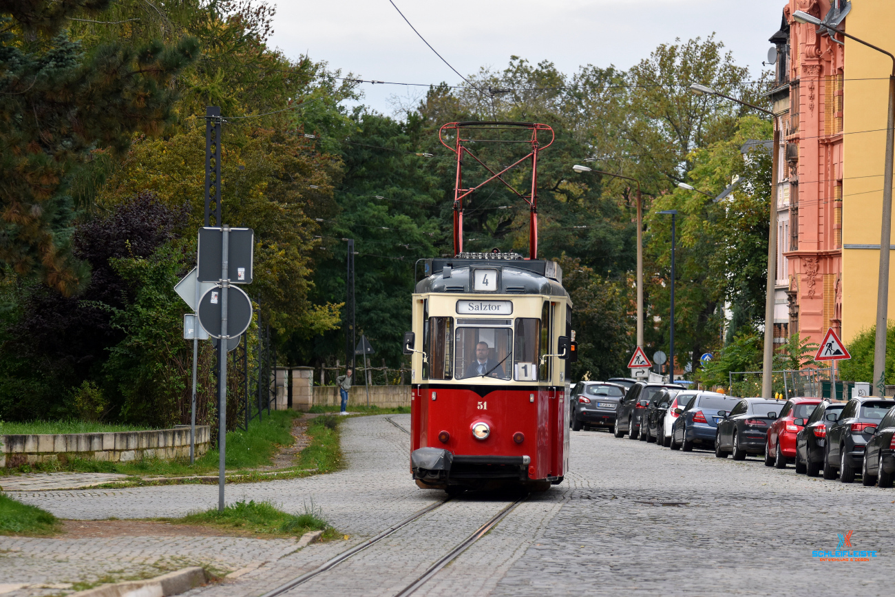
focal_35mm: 232
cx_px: 448
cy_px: 298
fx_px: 5780
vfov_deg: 5.9
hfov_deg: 8.9
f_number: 5.3
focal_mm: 155
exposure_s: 1/1000
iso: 450
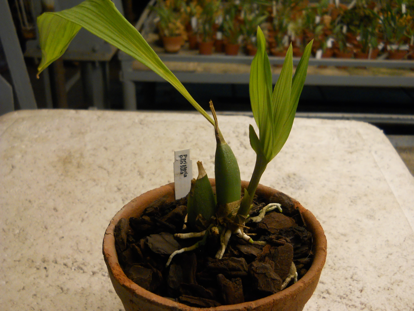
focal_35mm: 41
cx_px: 207
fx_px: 490
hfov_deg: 45.8
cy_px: 156
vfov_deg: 35.1
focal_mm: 6.72
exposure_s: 1/30
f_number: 3.1
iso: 320
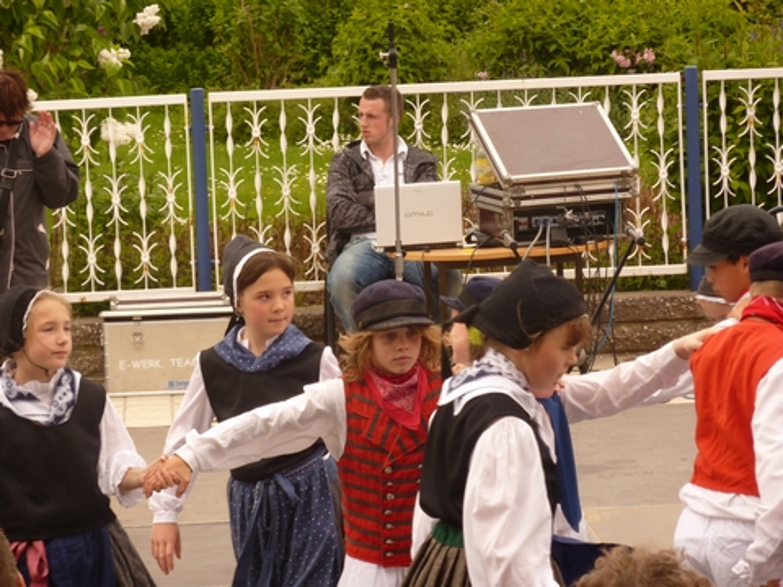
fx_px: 3823
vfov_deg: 8.8
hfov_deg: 11.7
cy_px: 294
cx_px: 392
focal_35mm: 169
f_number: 4.5
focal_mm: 27.8
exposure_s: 1/160
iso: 80
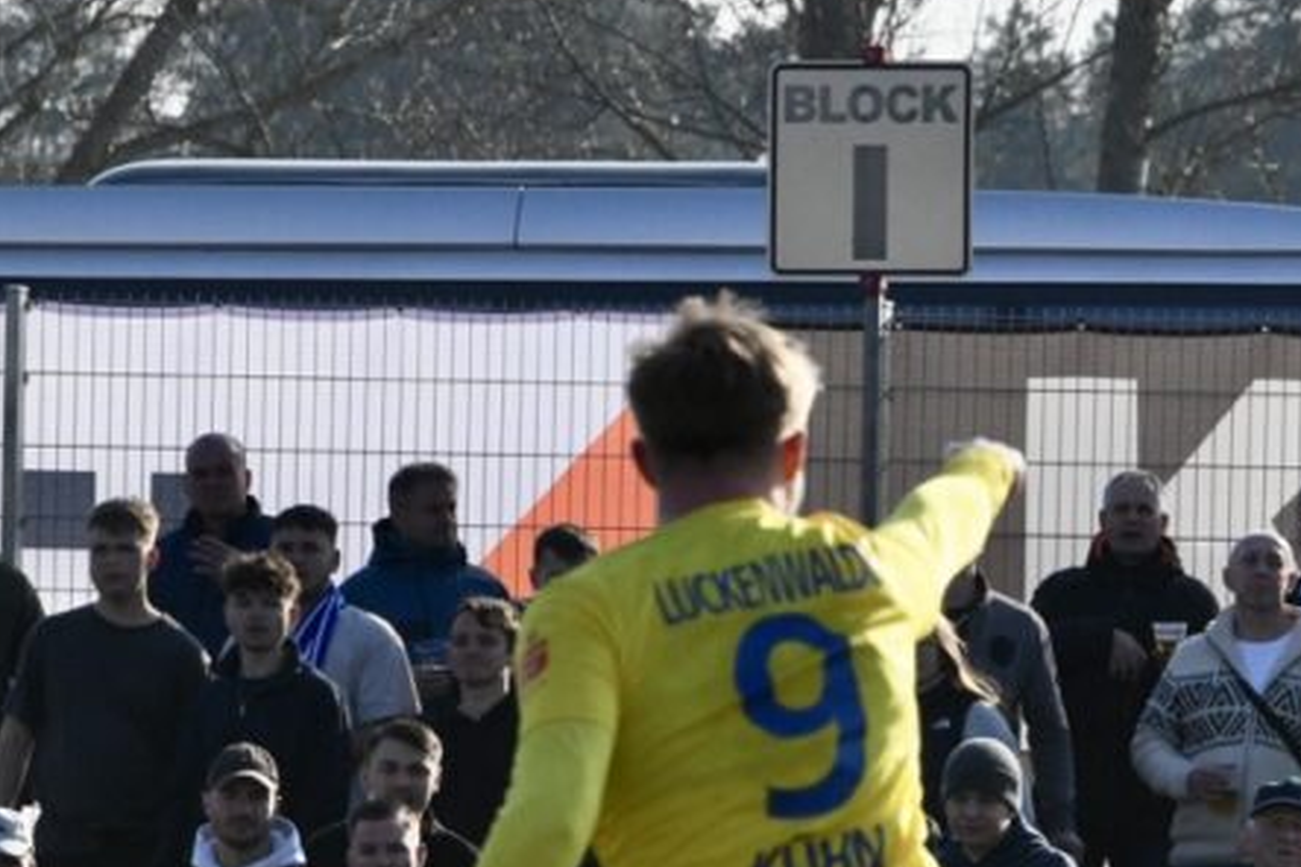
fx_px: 25006
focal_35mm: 692
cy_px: 767
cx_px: 1254
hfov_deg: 3.0
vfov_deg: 2.0
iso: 2500
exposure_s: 1/1600
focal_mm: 300
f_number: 16
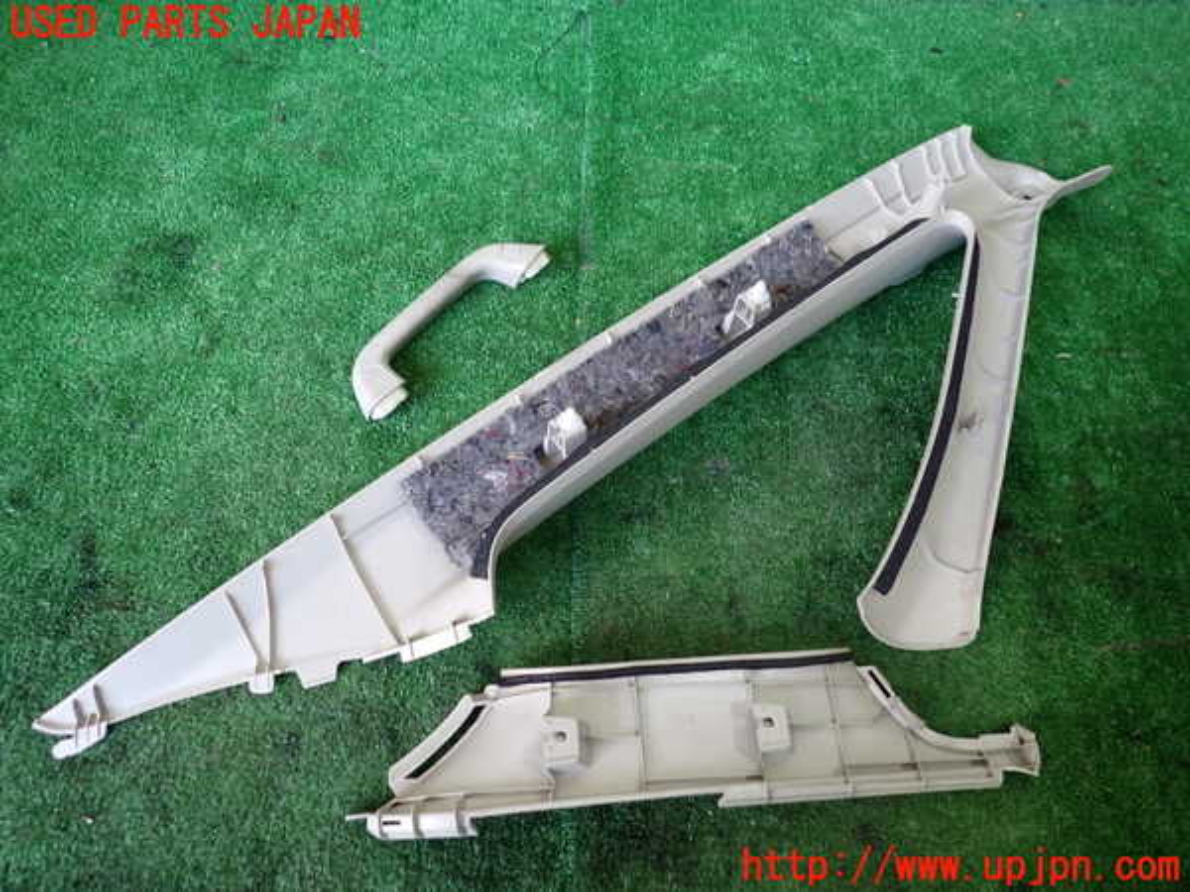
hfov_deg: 69.4
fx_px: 859
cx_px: 595
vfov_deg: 54.9
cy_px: 446
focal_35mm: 25
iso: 200
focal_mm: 4.5
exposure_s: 1/50
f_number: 2
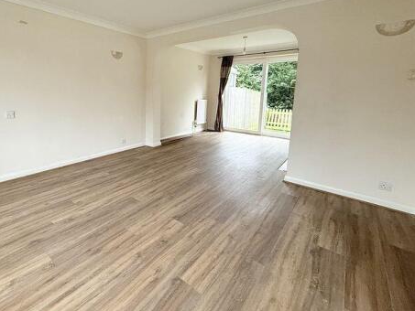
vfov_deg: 70.5
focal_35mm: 18
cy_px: 118
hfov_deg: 85.5
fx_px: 216
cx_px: 149
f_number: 2.2
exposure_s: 1/60
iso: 500
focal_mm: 2.22
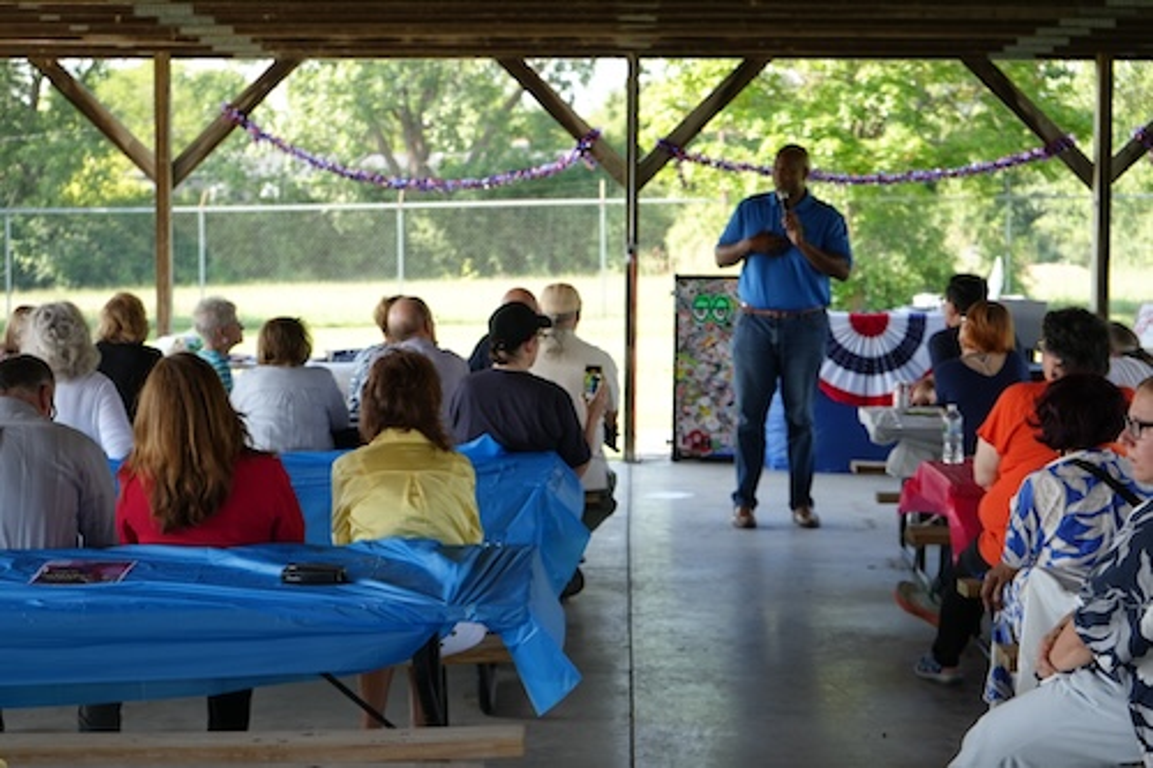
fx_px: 2241
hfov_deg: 28.9
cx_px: 576
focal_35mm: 70
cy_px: 384
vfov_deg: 19.4
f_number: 5.6
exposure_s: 1/160
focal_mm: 70
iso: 320
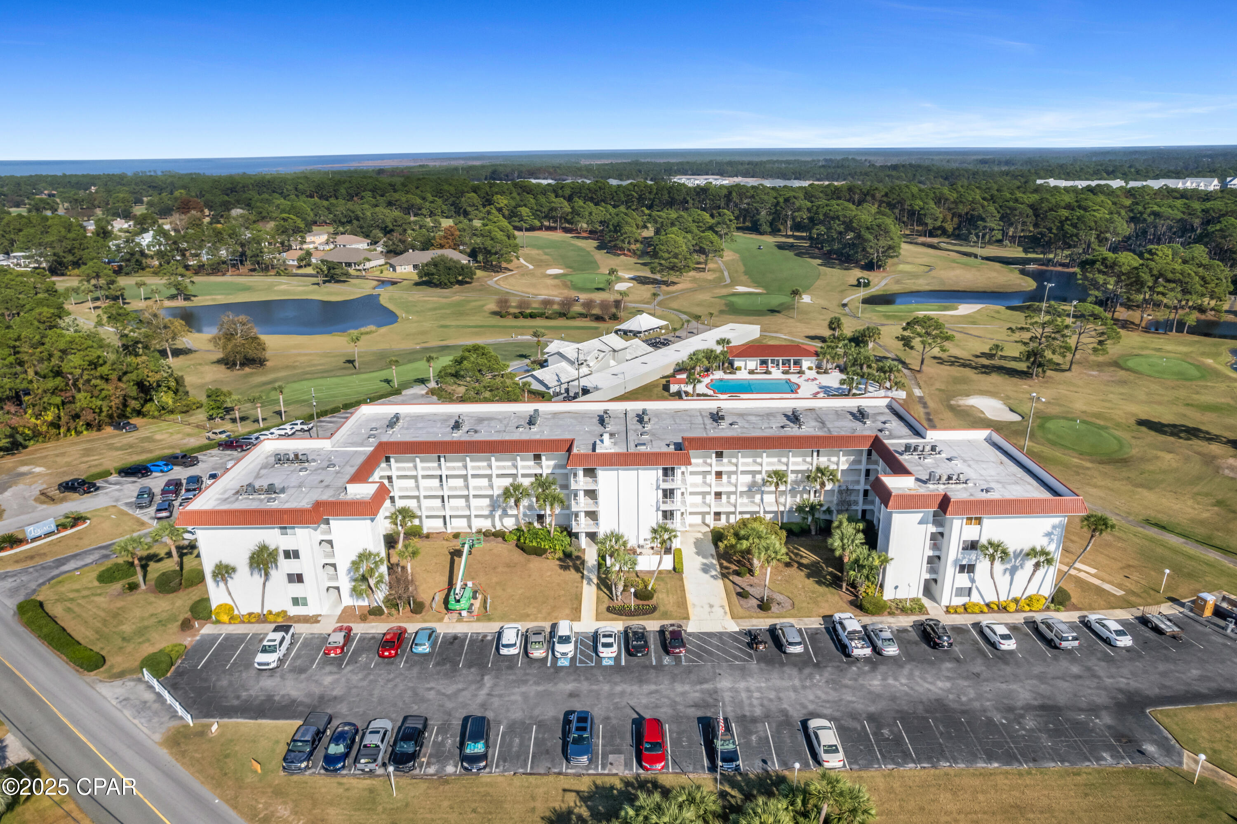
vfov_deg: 57.2
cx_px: 618
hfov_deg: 78.6
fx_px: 756
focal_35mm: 22
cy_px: 412
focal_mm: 8.38
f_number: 2.8
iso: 100
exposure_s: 1/3200
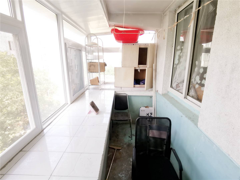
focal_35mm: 17
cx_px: 120
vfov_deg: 74.7
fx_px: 118
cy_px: 90
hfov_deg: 91.0
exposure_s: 1/100
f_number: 2.2
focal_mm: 2.26
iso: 64
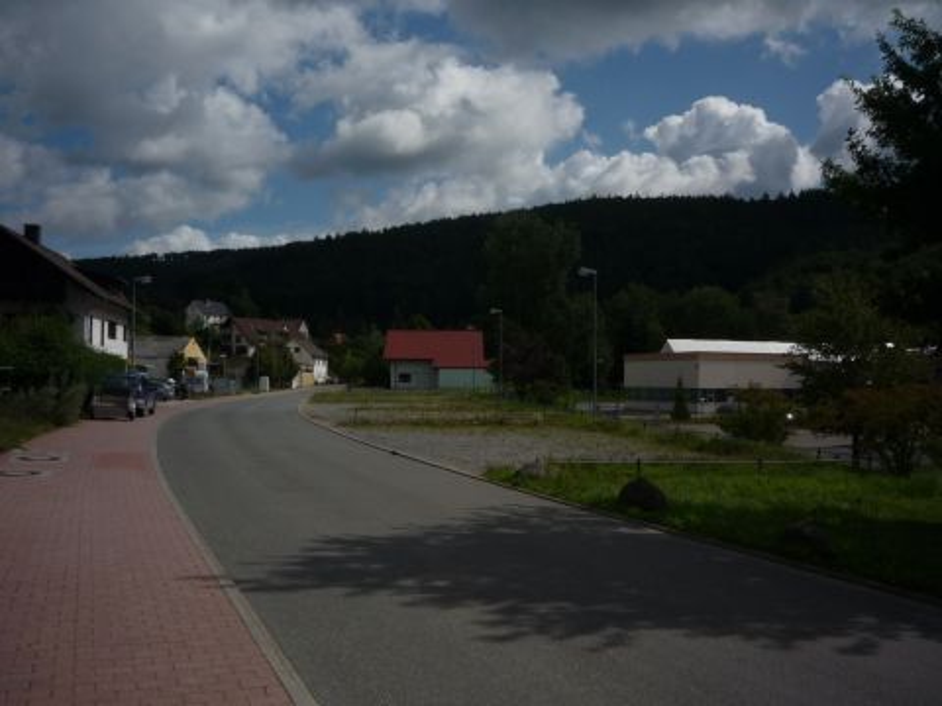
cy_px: 353
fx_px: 871
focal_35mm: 32
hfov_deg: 56.8
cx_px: 471
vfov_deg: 44.2
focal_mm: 5.2
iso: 100
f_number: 7.1
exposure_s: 1/800
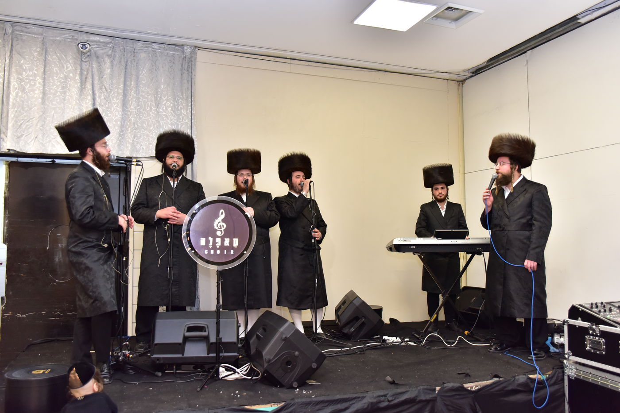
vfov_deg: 42.3
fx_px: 534
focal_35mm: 31
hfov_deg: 60.3
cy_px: 206
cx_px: 310
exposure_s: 1/250
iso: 1600
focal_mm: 31
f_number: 3.5
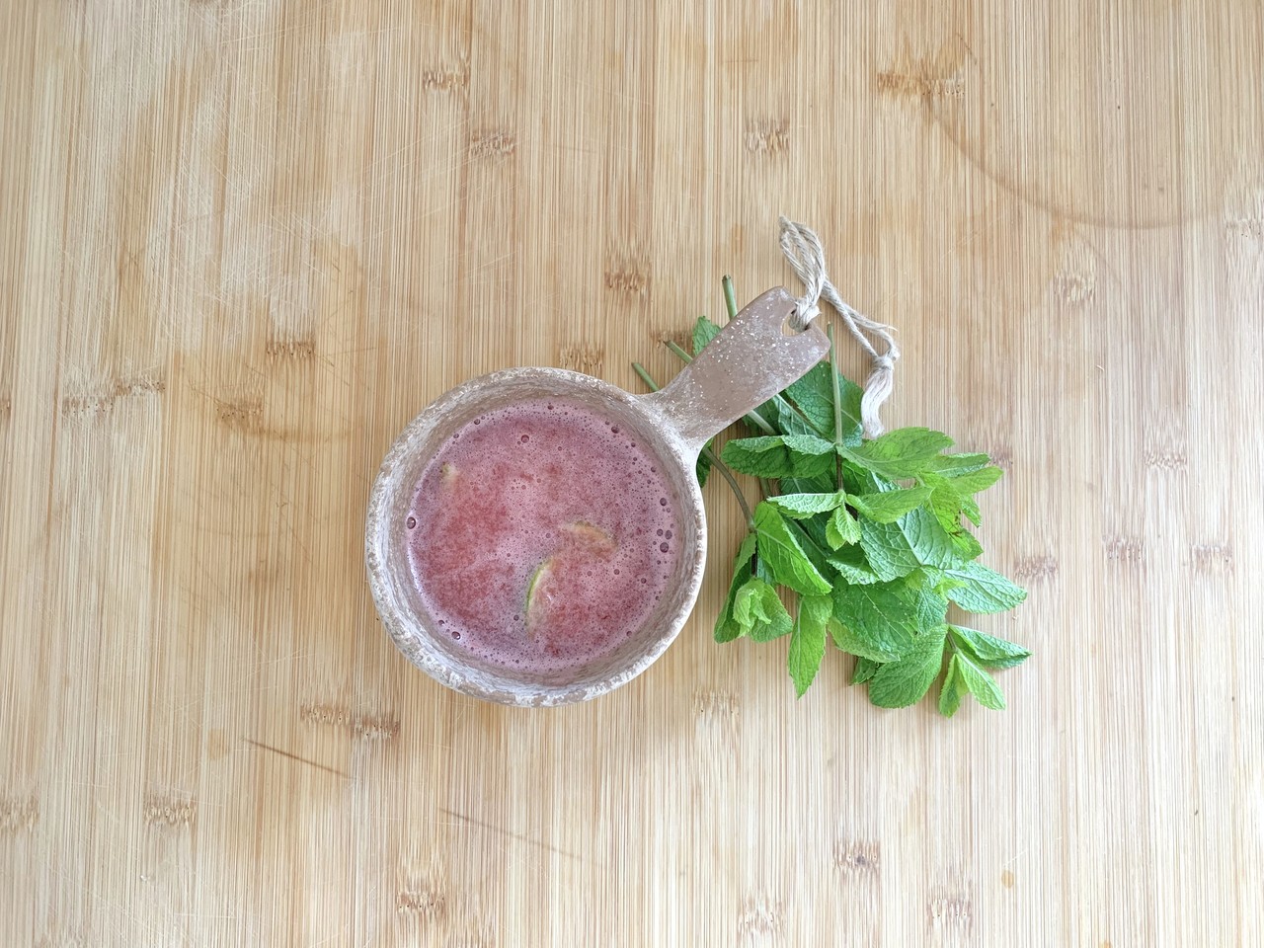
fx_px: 949
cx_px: 632
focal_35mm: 26
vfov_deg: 53.1
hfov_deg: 67.3
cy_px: 474
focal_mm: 4.25
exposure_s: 1/60
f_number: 1.8
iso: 125
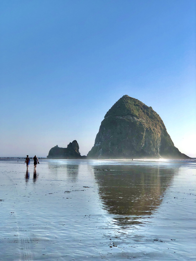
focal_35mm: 57
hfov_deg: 25.7
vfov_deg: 33.8
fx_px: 430
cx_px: 98
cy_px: 130
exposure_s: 1/1143
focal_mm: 6.6
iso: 20
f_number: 2.8
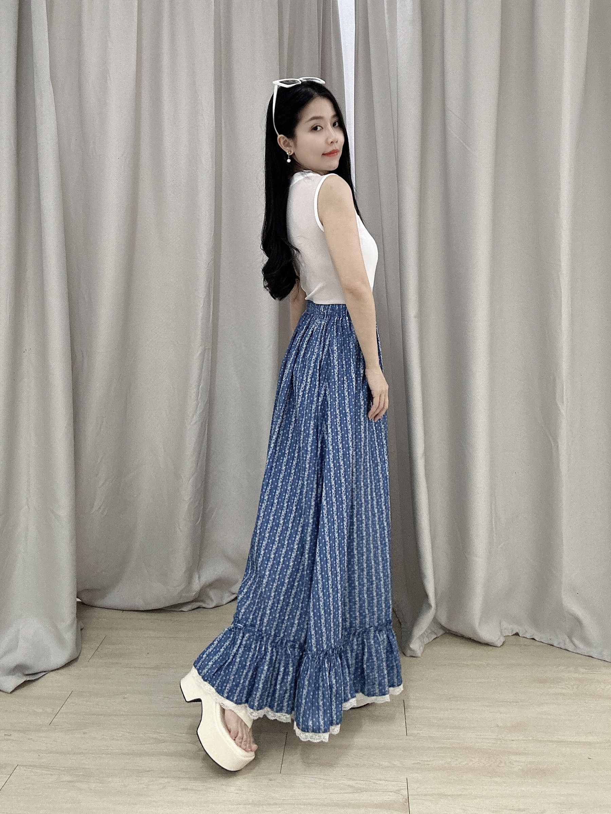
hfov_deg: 58.9
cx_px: 306
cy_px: 407
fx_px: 541
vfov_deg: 73.9
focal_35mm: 23
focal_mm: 2.69
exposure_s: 1/50
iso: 100
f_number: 1.9
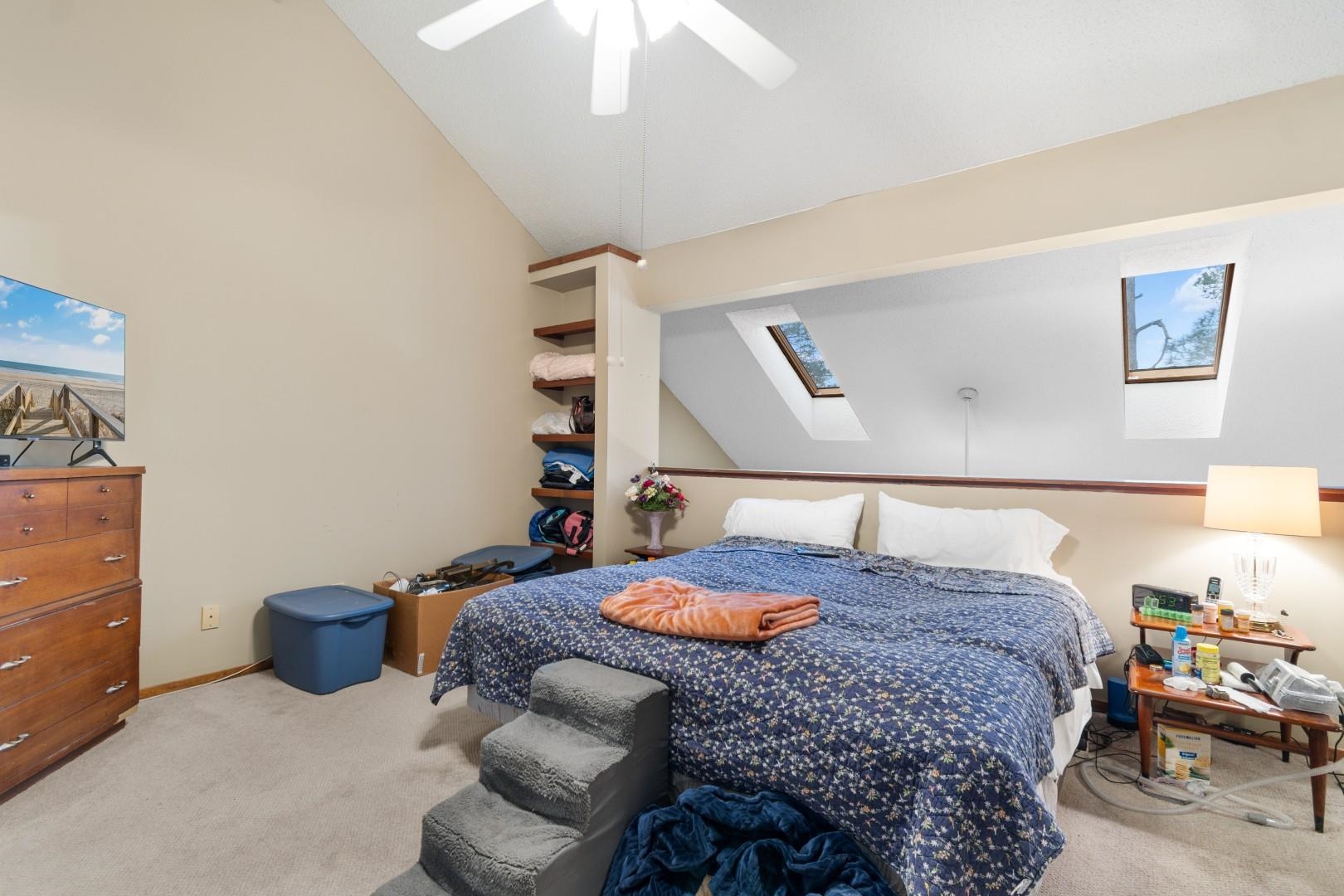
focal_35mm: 15
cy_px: 448
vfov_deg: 77.3
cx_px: 672
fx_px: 560
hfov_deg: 100.4
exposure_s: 1/3
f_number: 4.5
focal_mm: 10
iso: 100
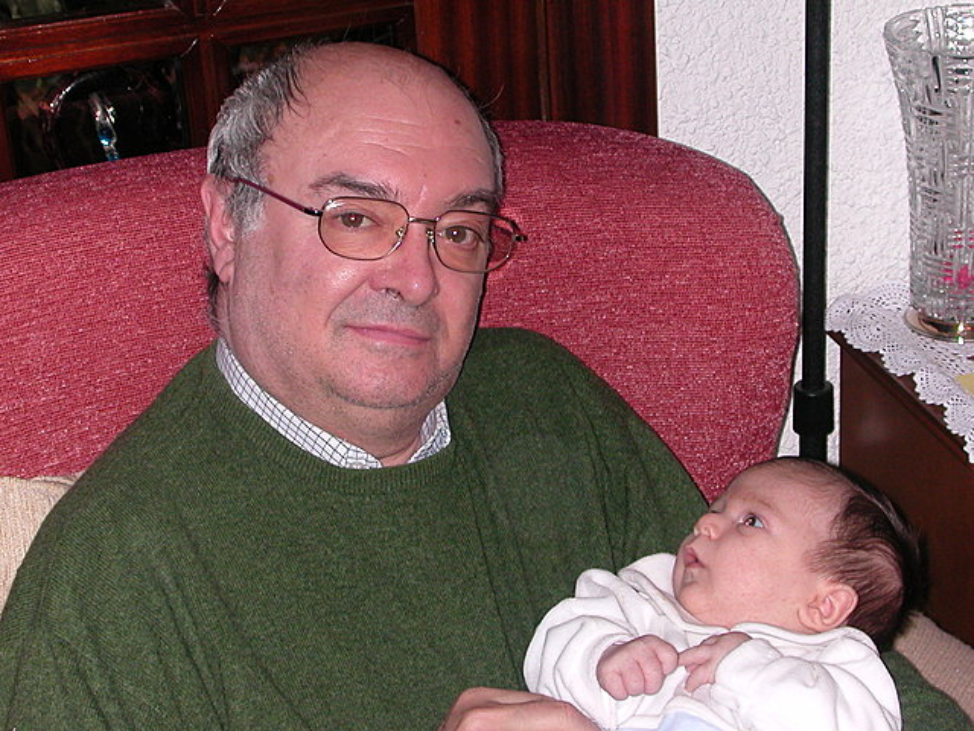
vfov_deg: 20.2
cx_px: 487
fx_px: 2054
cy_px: 366
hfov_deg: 26.7
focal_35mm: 73
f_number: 3.8
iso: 148
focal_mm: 11.1
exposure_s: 1/59.9
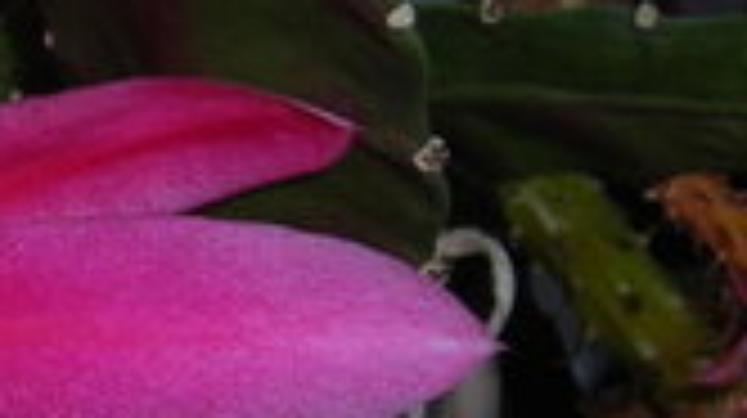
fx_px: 2968
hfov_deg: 13.6
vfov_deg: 8.0
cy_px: 351
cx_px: -320
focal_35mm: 150
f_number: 3.2
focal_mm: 6.3
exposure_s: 1/60.1
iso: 50
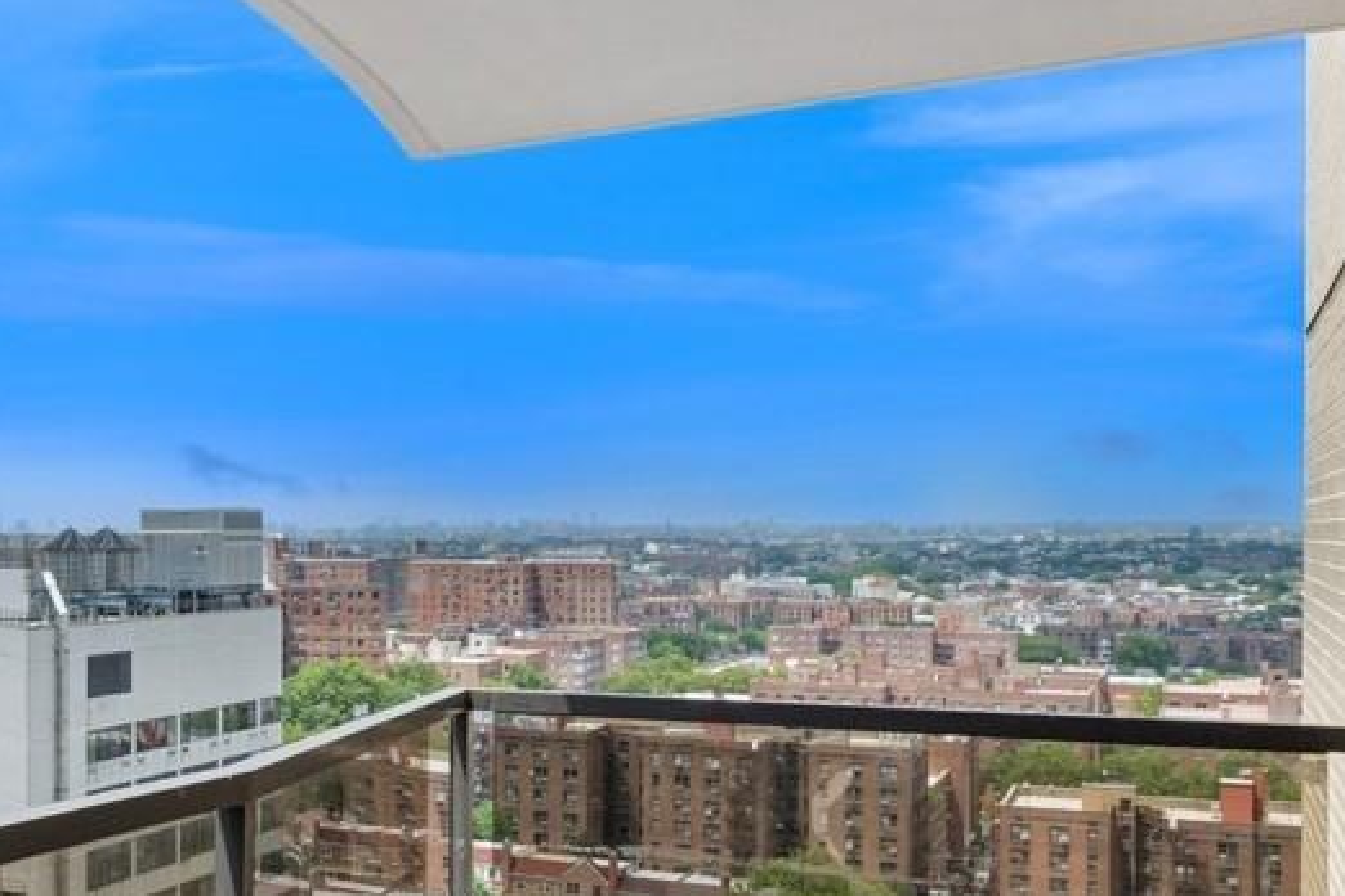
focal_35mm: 46
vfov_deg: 29.2
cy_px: 484
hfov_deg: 35.1
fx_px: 1718
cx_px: -216
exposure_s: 1/200
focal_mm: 15
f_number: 14
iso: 640
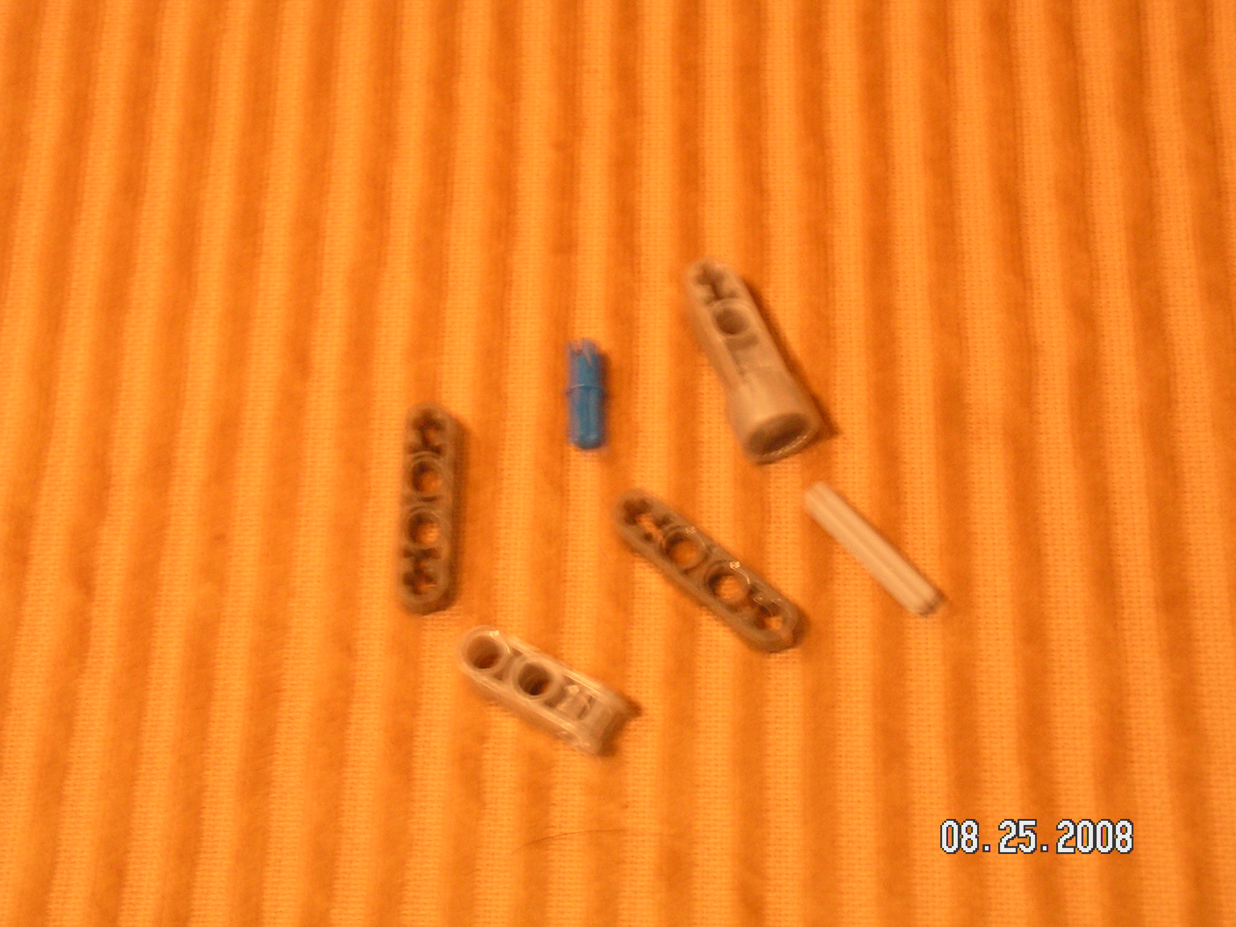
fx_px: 2428
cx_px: 618
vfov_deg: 21.6
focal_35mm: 68
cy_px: 464
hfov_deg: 28.6
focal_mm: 11.4
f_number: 3.3
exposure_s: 1/5
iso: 200
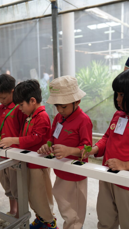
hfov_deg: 29.7
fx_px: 243
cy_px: 108
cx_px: 70
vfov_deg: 50.5
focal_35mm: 40
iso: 160
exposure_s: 1/100
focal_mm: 36
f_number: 2.8
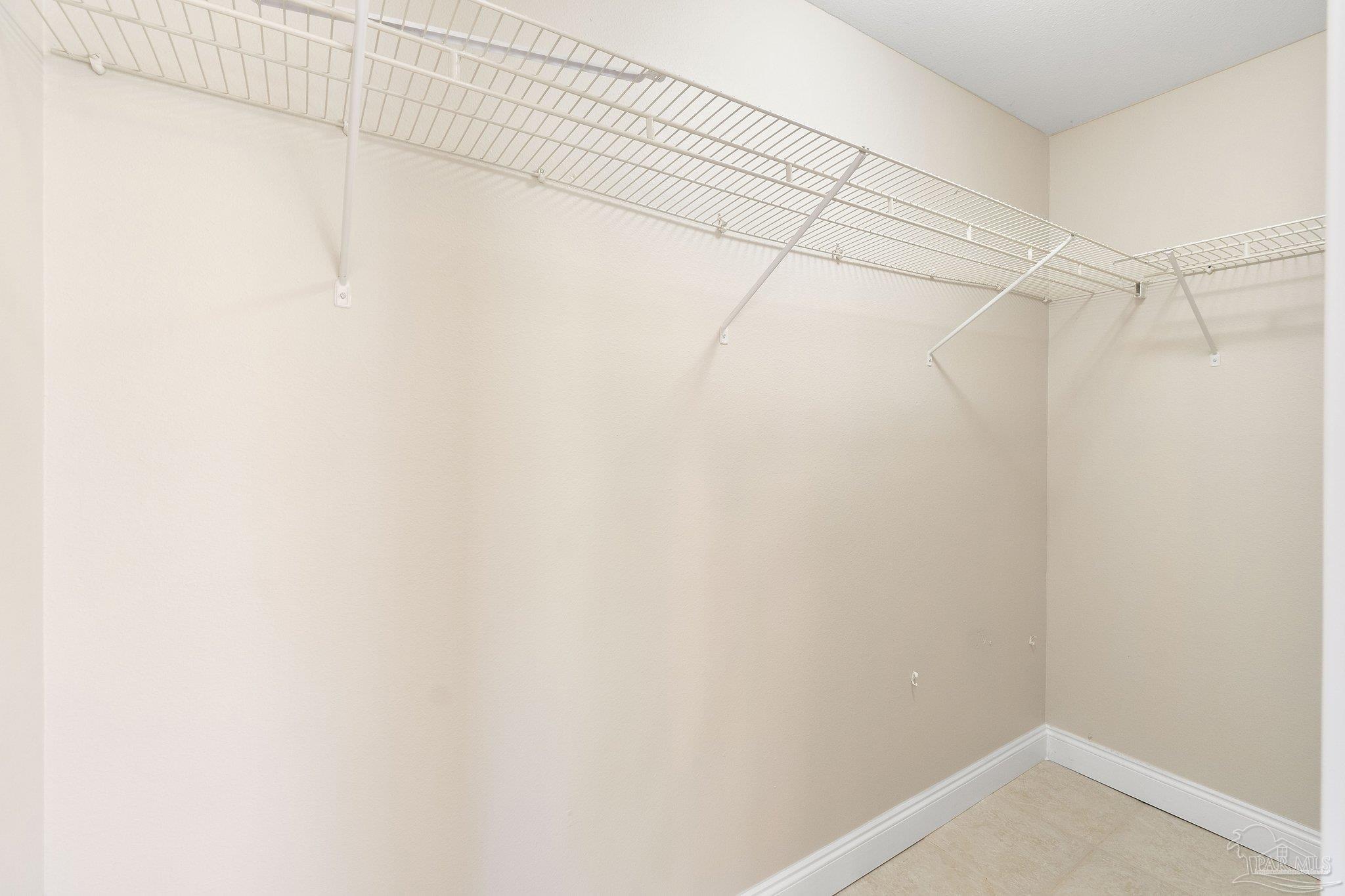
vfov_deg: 77.3
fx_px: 560
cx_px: 672
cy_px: 448
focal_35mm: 15
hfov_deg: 100.4
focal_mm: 10
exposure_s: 1/1.67
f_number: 10
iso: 400
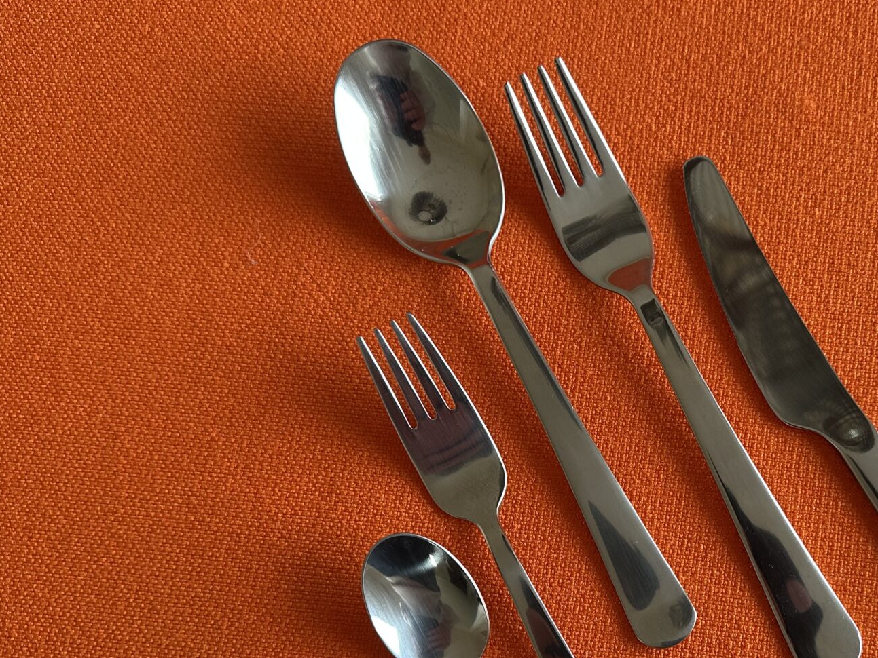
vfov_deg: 37.0
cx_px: 606
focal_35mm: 38
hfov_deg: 47.9
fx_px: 964
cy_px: 481
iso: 250
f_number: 1.78
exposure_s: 1/97
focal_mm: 6.86
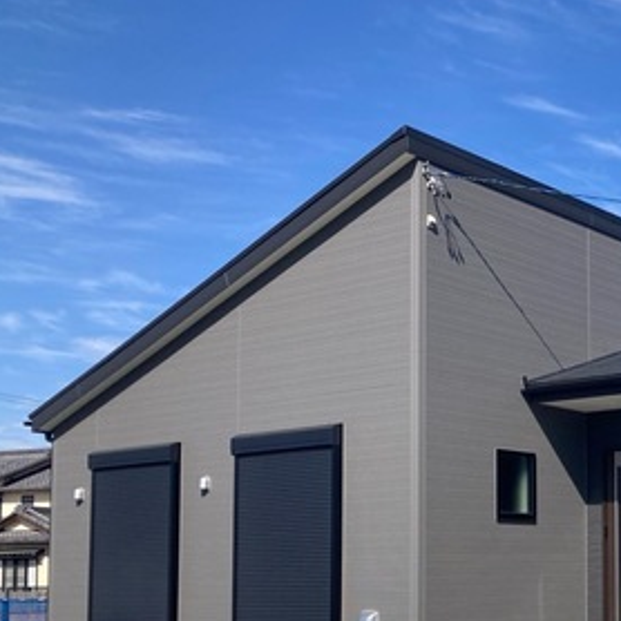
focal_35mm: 57
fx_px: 1157
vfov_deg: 29.4
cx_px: 699
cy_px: 498
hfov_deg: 27.3
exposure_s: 1/3205
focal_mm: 3.99
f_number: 1.8
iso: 25
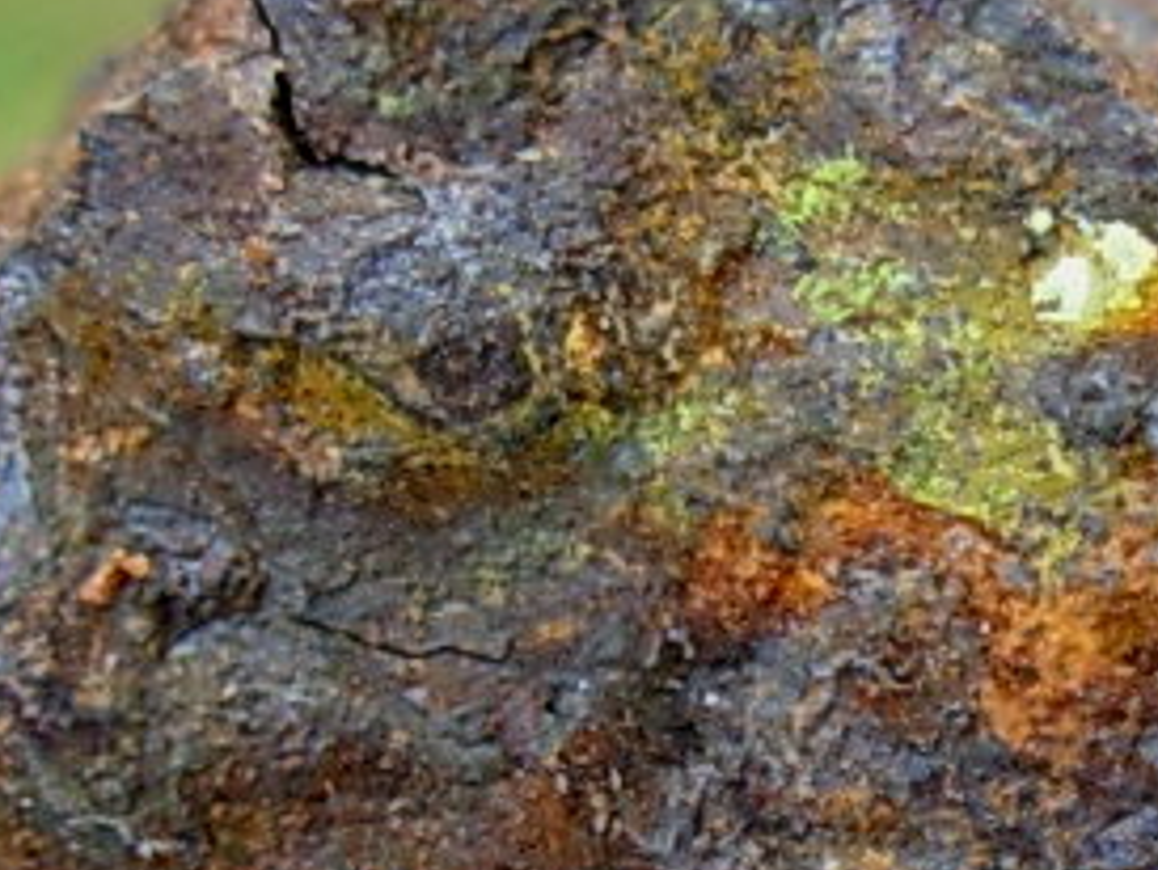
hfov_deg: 13.8
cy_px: 798
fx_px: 4754
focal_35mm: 142
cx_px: 1023
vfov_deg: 10.4
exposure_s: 1/111
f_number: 2.9
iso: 50
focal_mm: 6.3
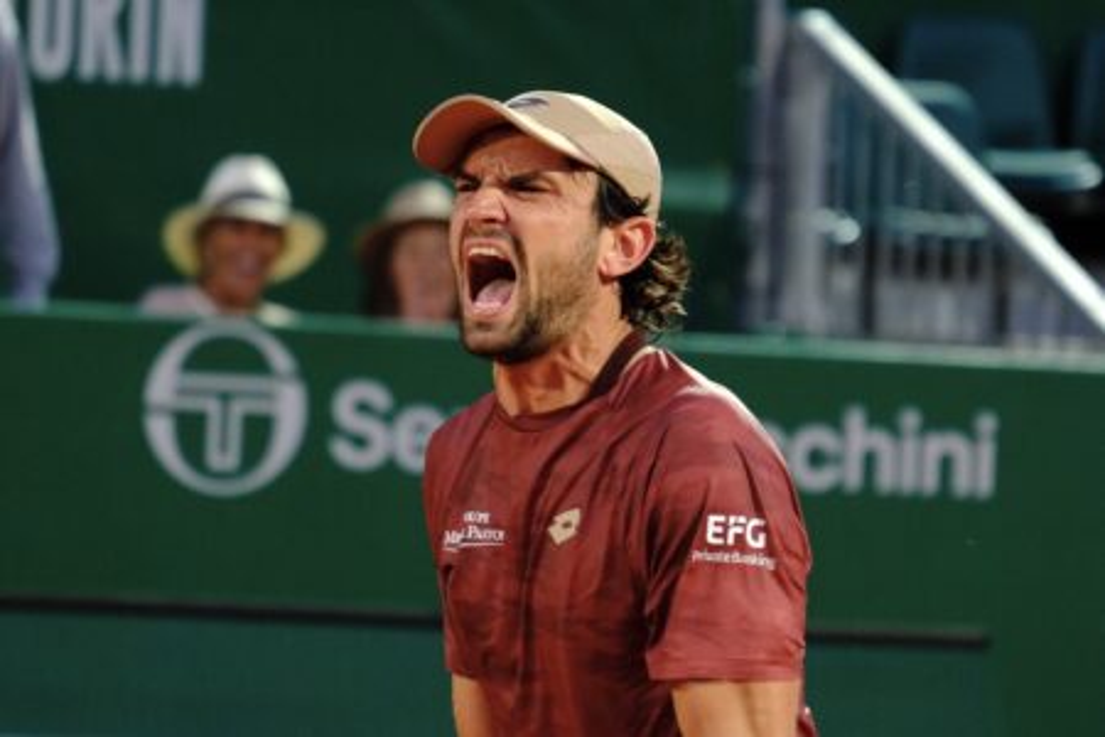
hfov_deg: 6.9
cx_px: 552
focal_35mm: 300
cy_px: 368
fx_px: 9208
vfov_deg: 4.6
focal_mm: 200
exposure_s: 1/250
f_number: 4.8
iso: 1600
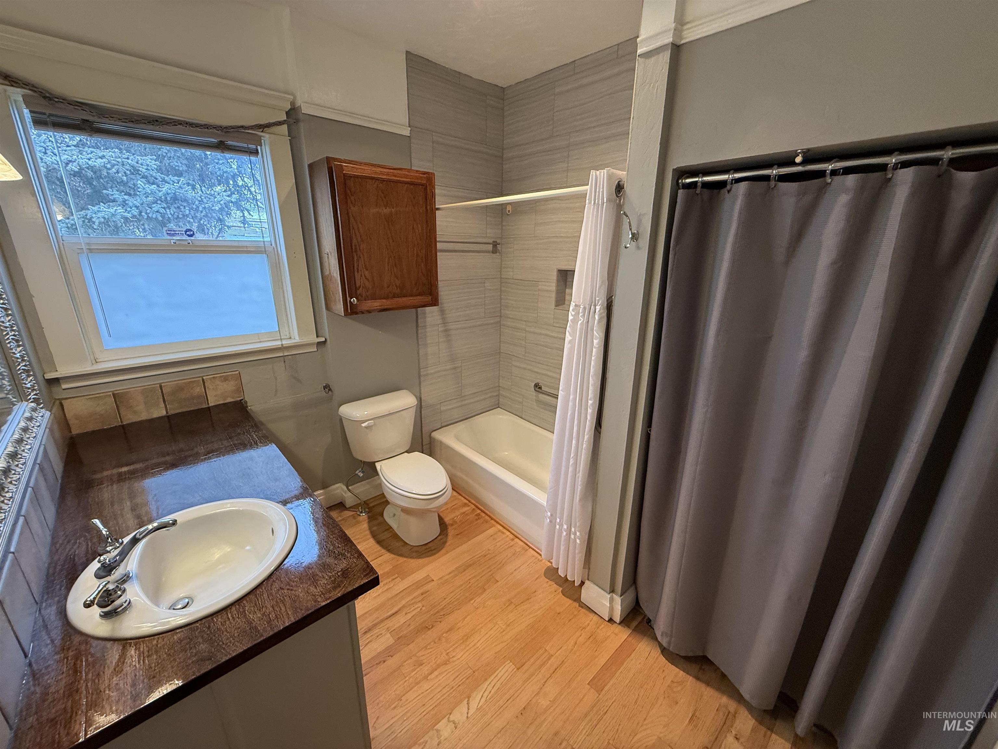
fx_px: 404
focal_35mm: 14
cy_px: 374
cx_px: 499
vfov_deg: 85.7
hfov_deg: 102.1
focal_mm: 2.22
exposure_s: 1/120
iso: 250
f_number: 2.2
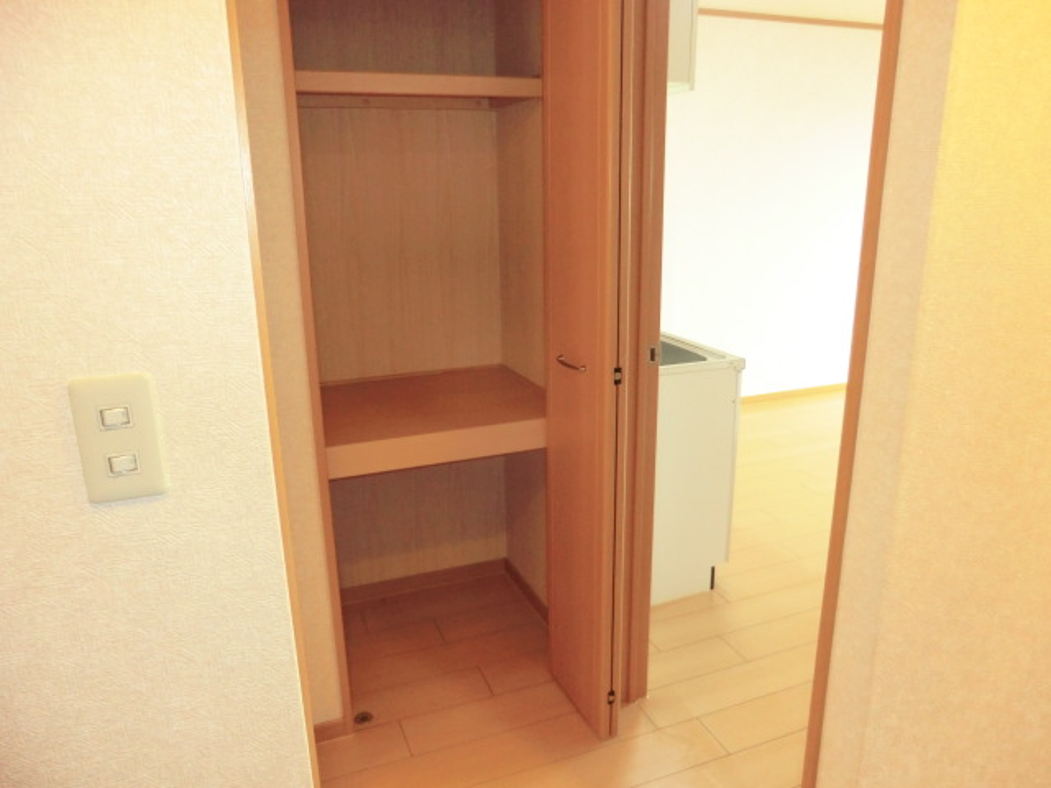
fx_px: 729
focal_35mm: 24
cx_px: 526
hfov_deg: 71.6
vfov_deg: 56.8
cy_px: 394
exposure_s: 1/30
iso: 400
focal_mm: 4.3
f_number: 3.2
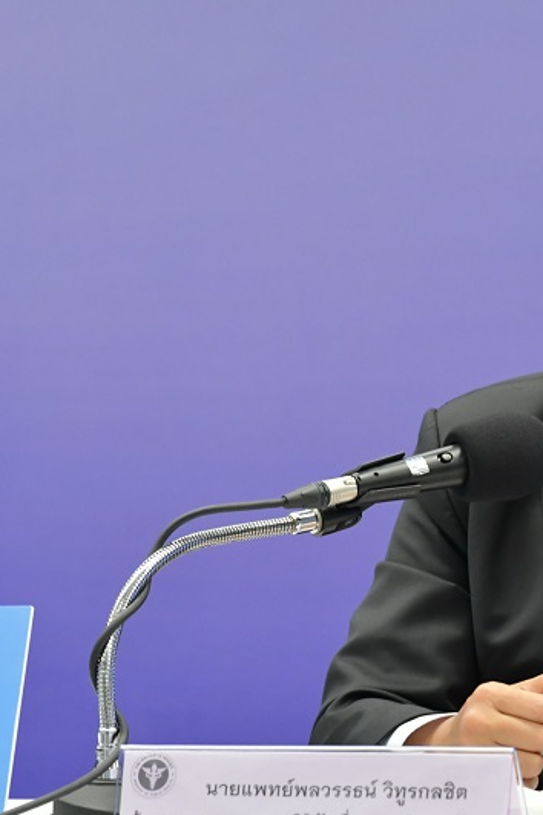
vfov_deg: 4.6
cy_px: 408
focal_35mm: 452
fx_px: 10226
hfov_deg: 3.0
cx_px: 577
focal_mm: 200
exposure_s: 1/125
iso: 3200
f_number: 5.6
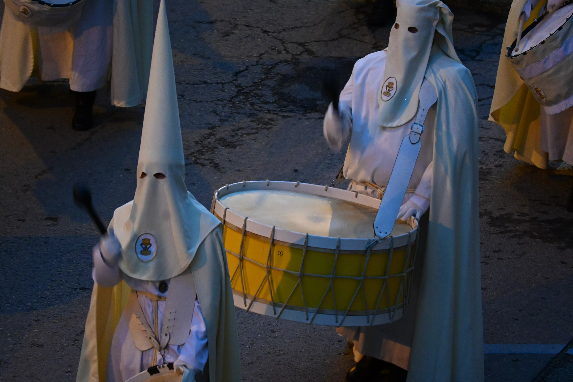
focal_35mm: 375
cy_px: 191
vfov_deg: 3.7
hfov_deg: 5.5
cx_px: 286
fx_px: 5968
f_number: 6.3
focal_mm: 250
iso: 3200
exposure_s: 1/60
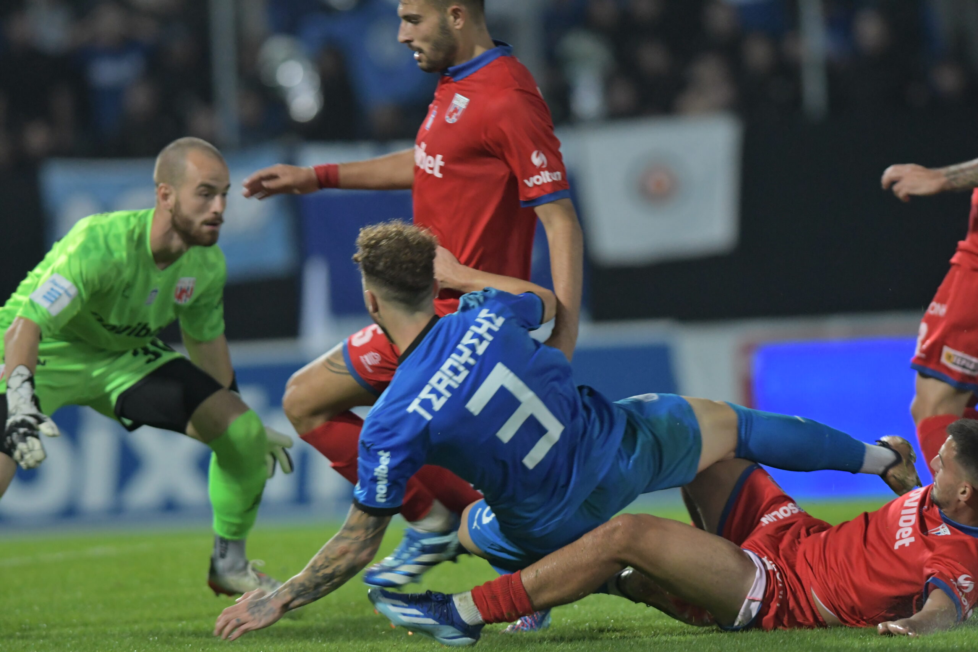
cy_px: 326
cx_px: 489
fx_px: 12225
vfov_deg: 3.1
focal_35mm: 450
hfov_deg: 4.6
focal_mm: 300
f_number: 2.8
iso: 3200
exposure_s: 1/640
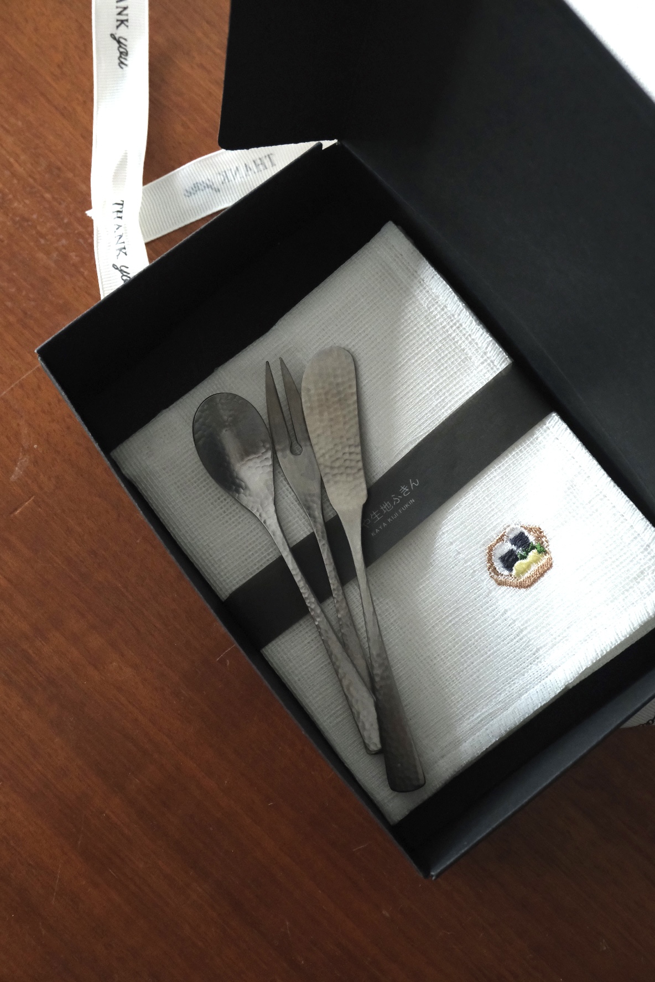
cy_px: 491
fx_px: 1119
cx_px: 328
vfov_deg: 47.4
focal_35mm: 41
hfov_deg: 32.6
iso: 6400
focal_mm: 27.1
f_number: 6.4
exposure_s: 1/125
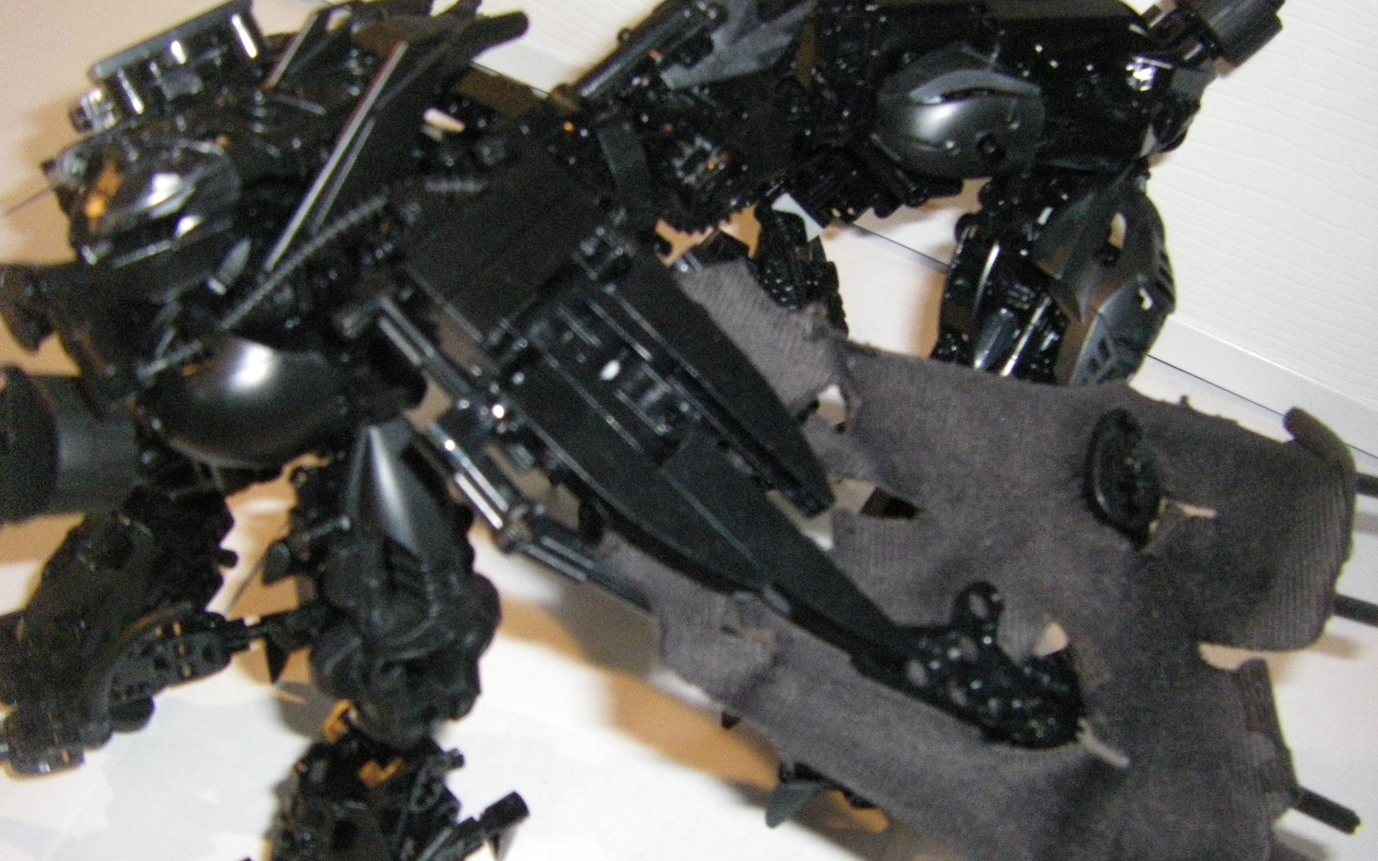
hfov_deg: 48.2
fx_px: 1540
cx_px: 681
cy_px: 424
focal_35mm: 41
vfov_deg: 31.2
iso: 800
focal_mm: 6.3
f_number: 3.5
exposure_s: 1/50
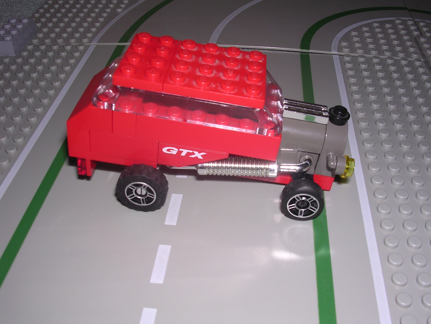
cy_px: 162
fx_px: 473
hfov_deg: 49.0
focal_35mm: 38
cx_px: 216
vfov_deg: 37.7
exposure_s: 1/60.1
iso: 100
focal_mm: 5.8
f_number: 5.6
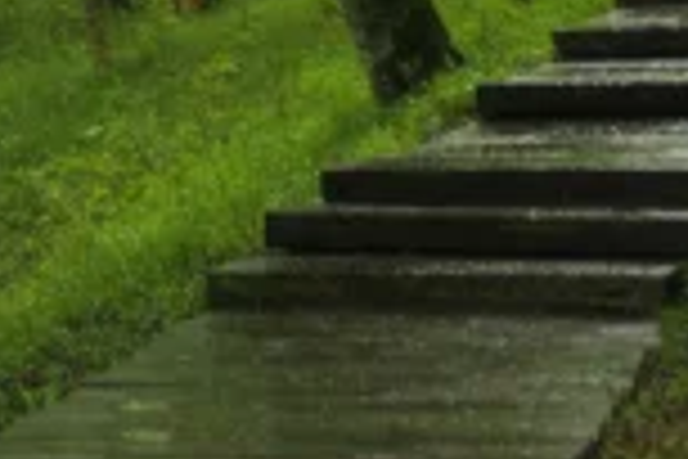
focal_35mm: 138
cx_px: -238
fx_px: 2637
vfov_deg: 9.4
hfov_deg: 14.2
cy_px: -423
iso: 200
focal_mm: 15
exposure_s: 1/40
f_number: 4
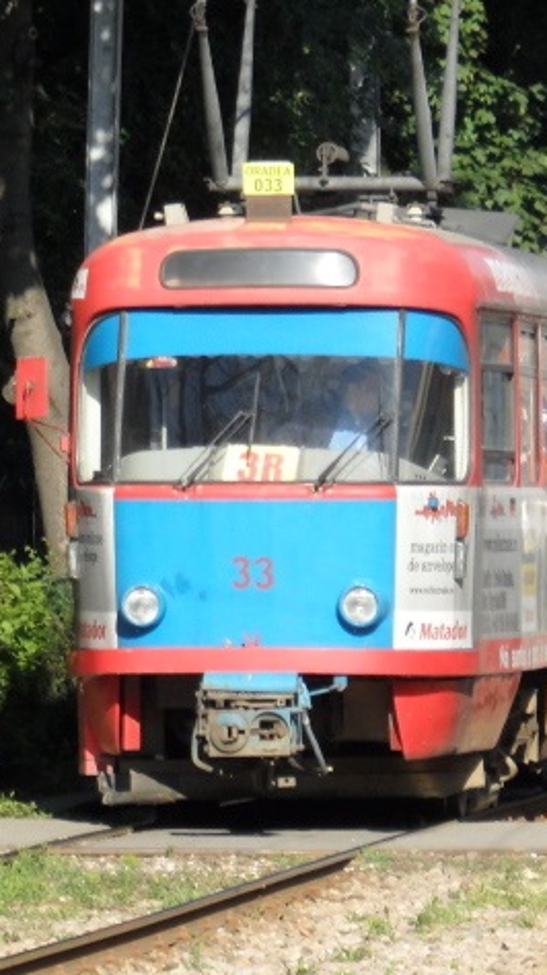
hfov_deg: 2.9
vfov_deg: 5.1
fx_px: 10953
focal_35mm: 424
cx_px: 138
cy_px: 257
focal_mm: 29.7
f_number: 4.4
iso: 80
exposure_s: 1/350
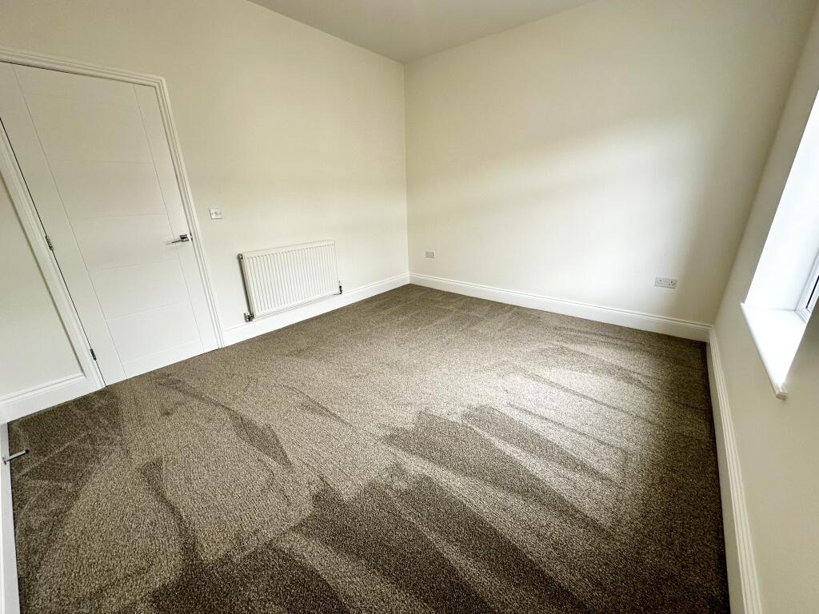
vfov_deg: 85.7
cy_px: 307
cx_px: 410
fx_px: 331
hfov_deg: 102.1
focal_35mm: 14
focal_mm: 2.22
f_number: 2.2
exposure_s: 1/99
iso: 80
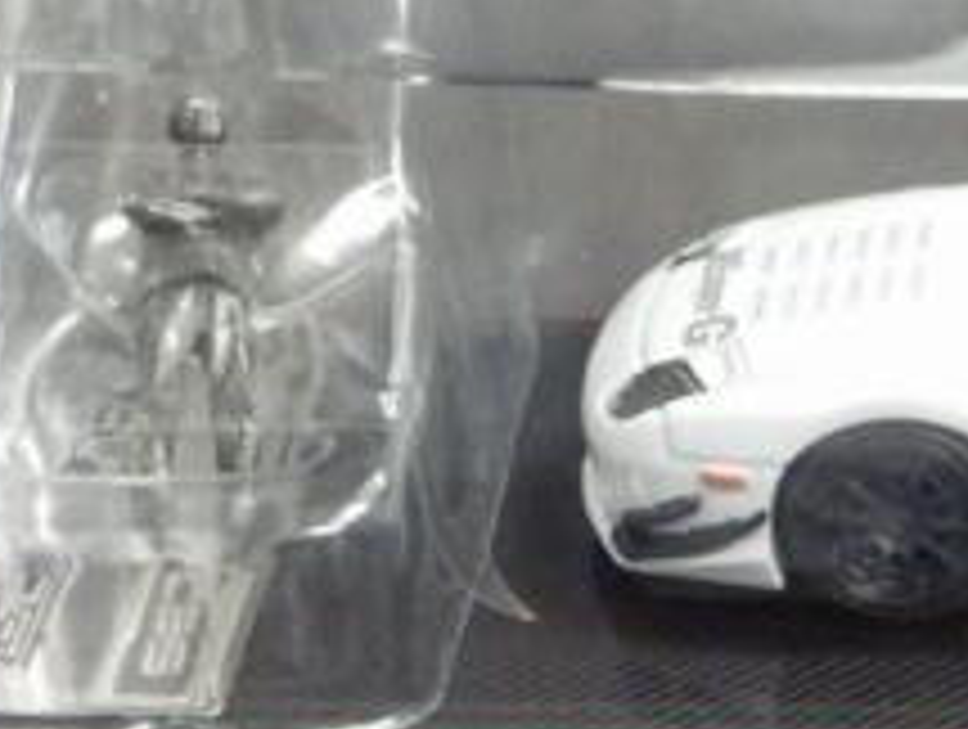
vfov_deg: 7.1
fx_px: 5910
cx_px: 1085
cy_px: 410
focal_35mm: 211
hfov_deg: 9.3
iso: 1250
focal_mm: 12.8
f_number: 4.2
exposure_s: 1/25
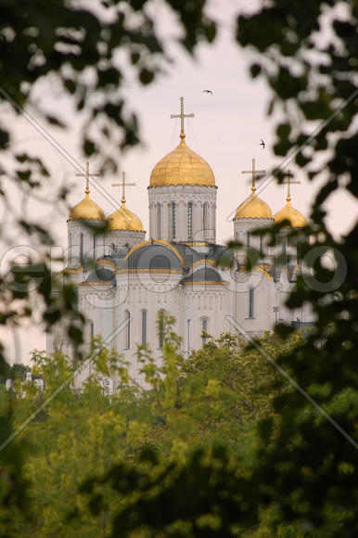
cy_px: 269
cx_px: 179
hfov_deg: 5.2
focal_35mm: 262
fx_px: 3920
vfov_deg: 7.9
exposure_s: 1/250
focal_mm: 175
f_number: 8
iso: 200
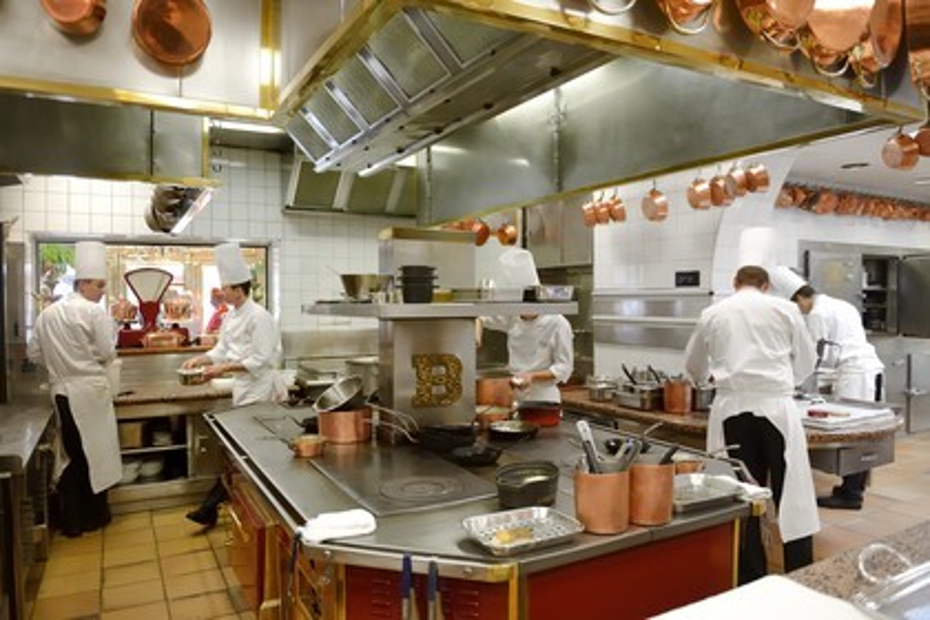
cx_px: 465
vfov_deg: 53.1
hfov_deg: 73.7
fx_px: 620
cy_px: 310
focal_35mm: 24
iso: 800
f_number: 2.8
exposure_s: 1/80
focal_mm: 24
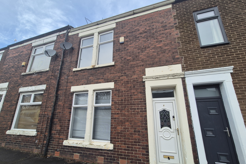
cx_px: 120
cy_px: 89
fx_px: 96
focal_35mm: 14
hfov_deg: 104.2
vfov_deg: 81.0
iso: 50
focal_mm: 2.2
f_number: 2.2
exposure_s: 1/395
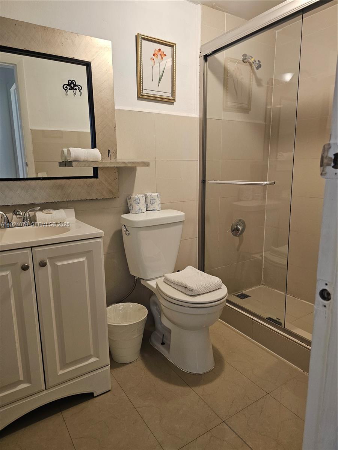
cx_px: 169
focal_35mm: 23
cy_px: 225
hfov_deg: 58.9
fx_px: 299
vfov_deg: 73.9
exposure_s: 1/120
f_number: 1.7
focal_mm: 6.3
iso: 250
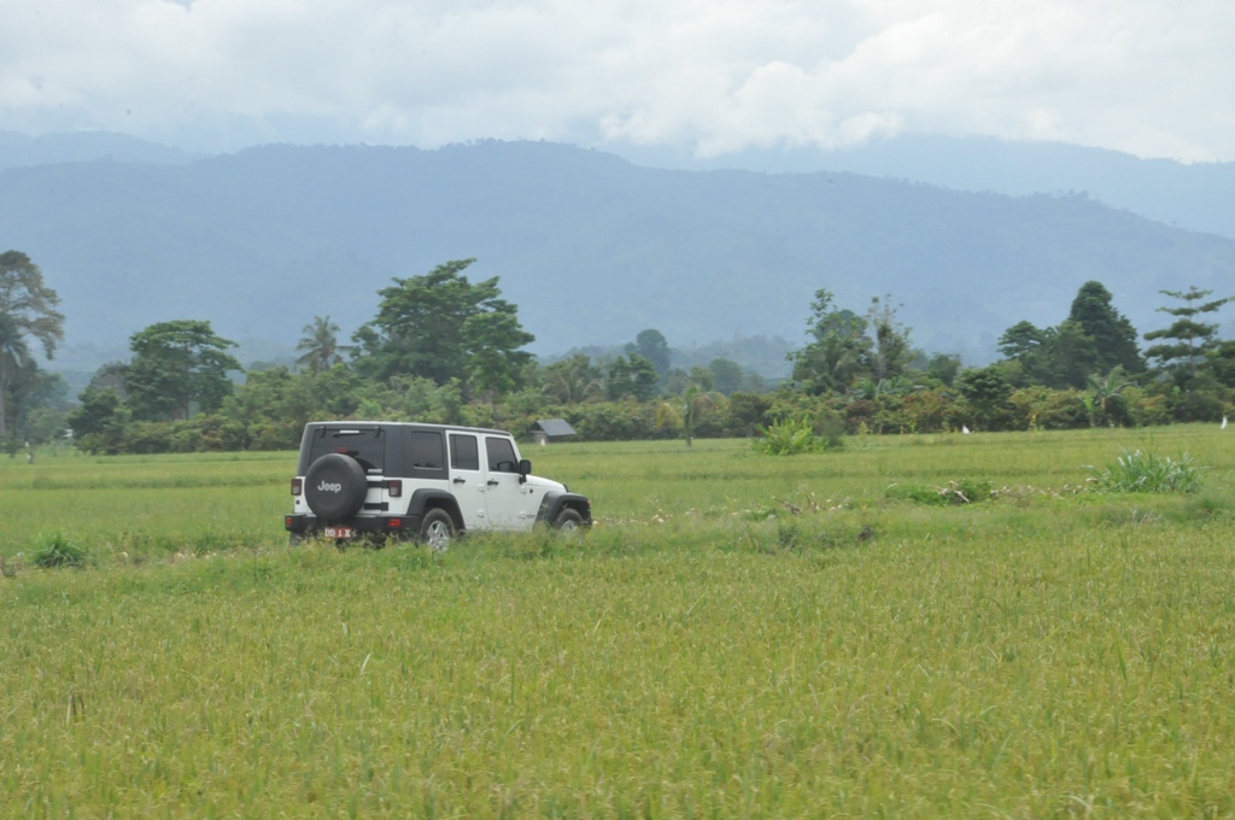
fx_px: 4214
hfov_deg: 16.7
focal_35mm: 123
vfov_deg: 11.1
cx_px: 618
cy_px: 410
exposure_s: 1/125
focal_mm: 82
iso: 1000
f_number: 32
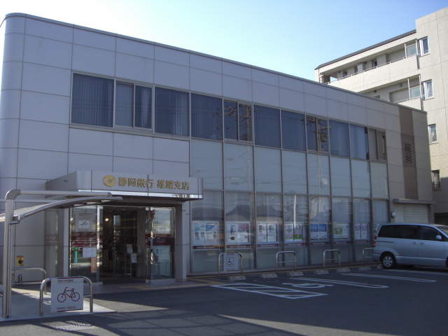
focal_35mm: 38
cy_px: 168
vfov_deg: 37.7
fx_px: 492
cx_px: 224
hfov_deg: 49.0
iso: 64
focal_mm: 6.2
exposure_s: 1/640
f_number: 2.7
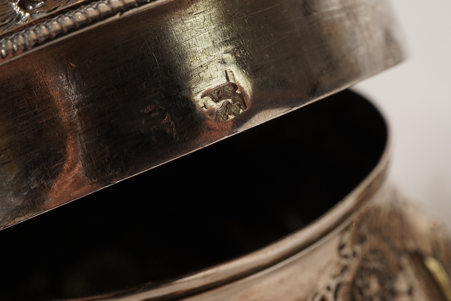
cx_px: 246
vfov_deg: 25.0
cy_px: 126
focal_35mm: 54
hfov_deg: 36.8
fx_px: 677
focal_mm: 30
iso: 400
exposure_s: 1/125
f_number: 22
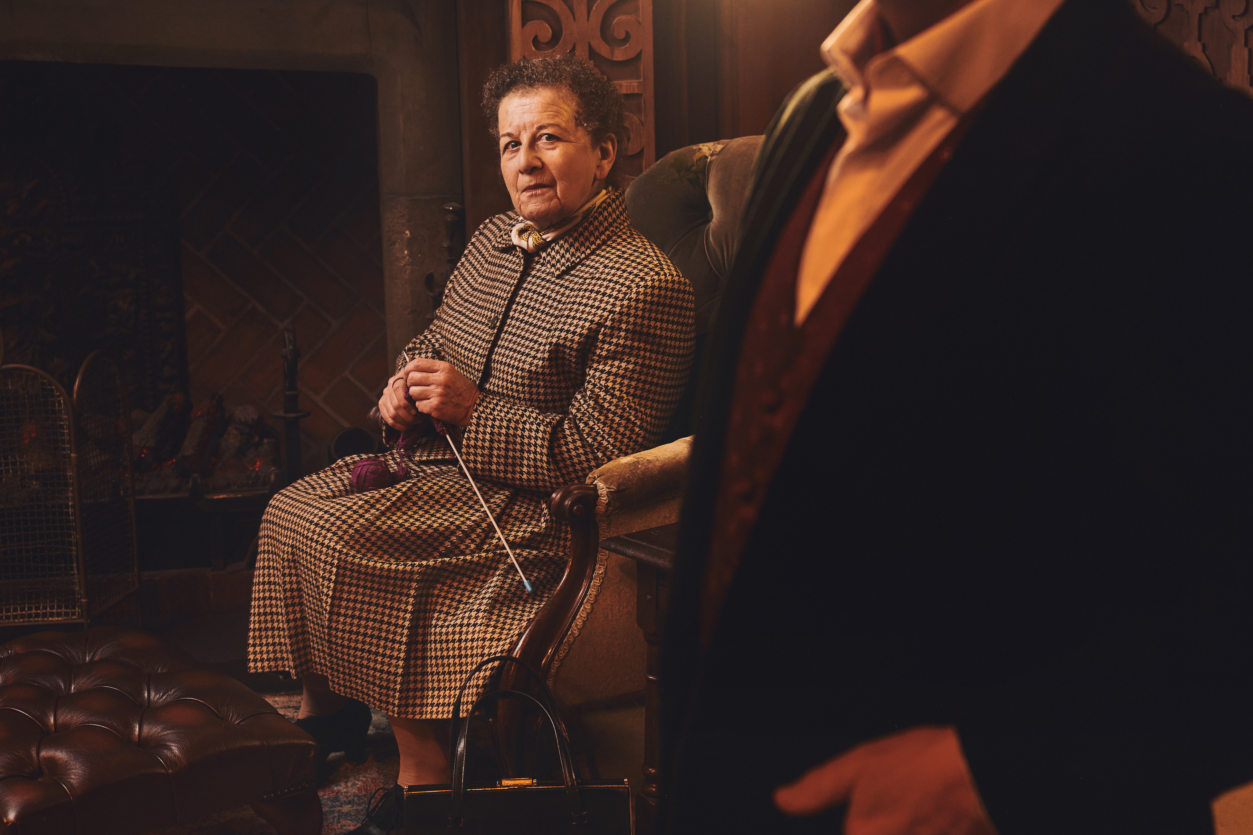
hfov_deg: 39.6
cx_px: 626
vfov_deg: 27.0
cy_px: 418
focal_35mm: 50
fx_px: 1740
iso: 640
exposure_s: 1/200
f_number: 5.6
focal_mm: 50
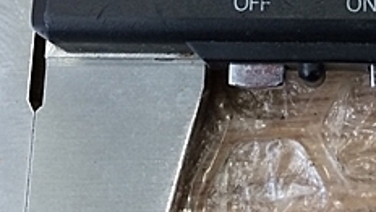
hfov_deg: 23.8
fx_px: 868
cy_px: -117
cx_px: 335
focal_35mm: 87
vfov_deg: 13.1
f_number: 2.2
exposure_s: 1/30
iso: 64
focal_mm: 4.15
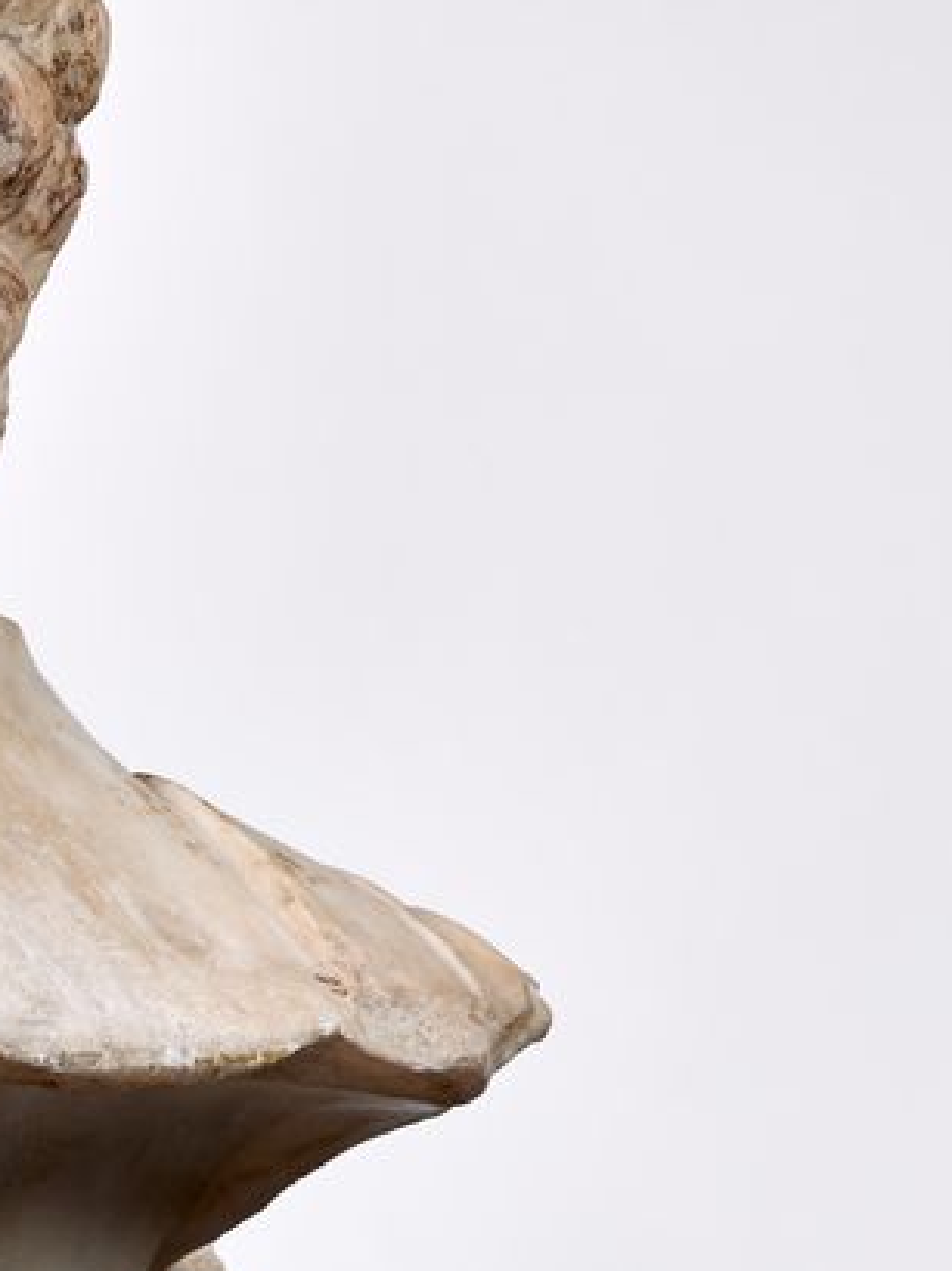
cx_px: -313
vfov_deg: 9.6
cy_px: 1344
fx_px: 7525
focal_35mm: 205
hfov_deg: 7.2
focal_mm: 80
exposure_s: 1/125
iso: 100
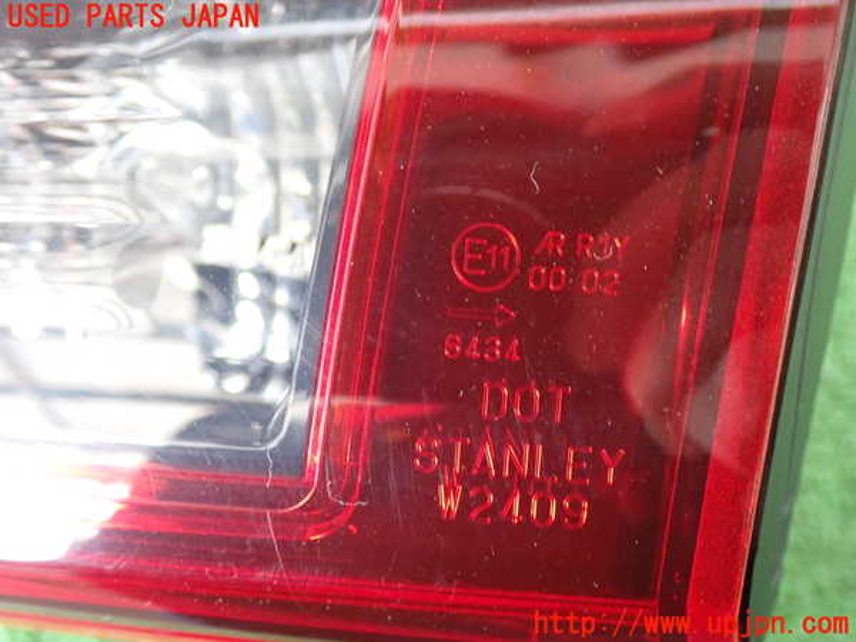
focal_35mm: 44
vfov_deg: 32.9
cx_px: 428
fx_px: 1088
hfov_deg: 42.9
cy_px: 321
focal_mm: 7.84
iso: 800
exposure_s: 1/25
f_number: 2.9
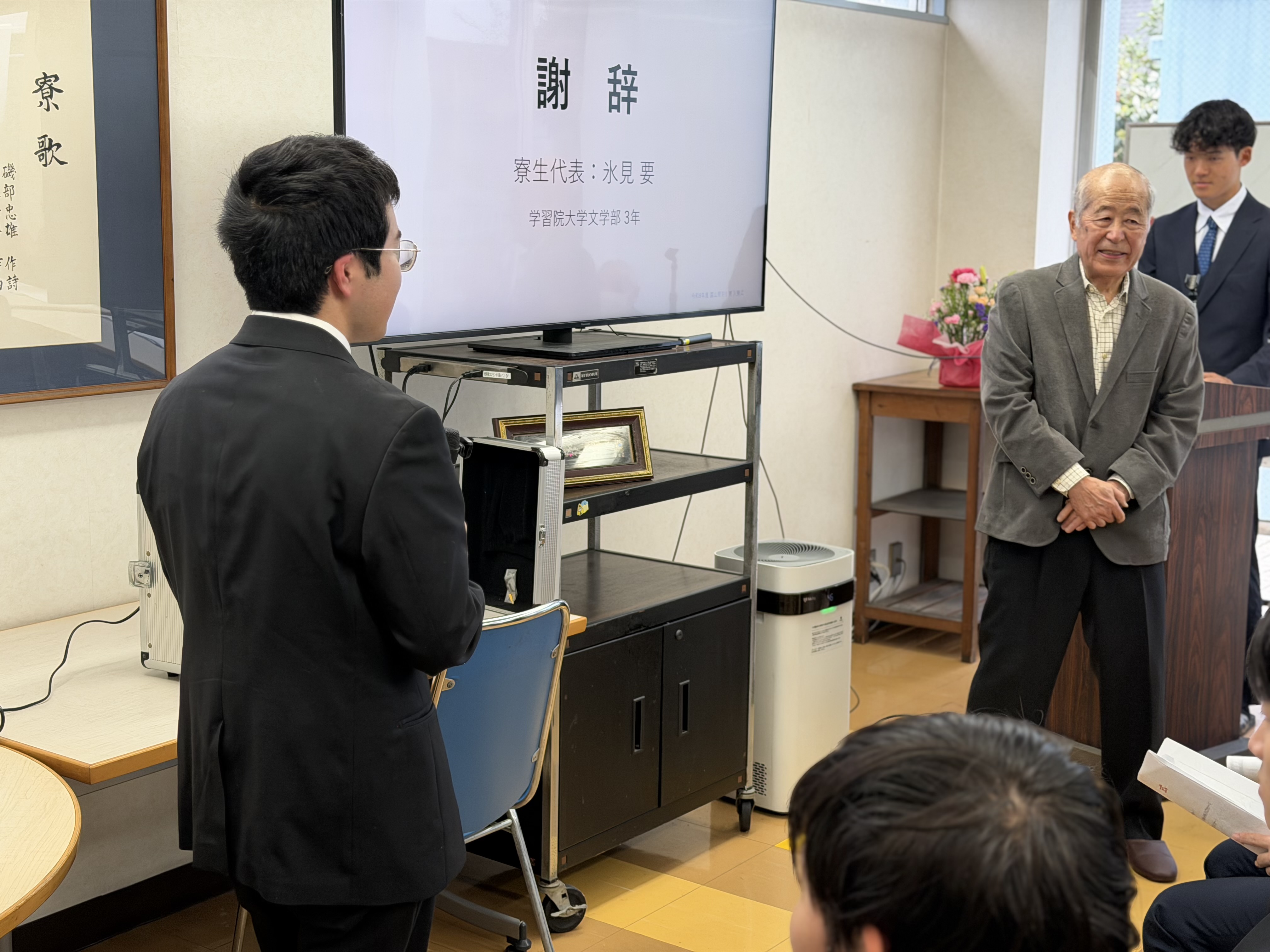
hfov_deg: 39.7
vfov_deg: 30.3
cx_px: 635
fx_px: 1761
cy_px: 476
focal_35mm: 48
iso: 80
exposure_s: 1/50
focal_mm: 6.76
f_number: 1.78
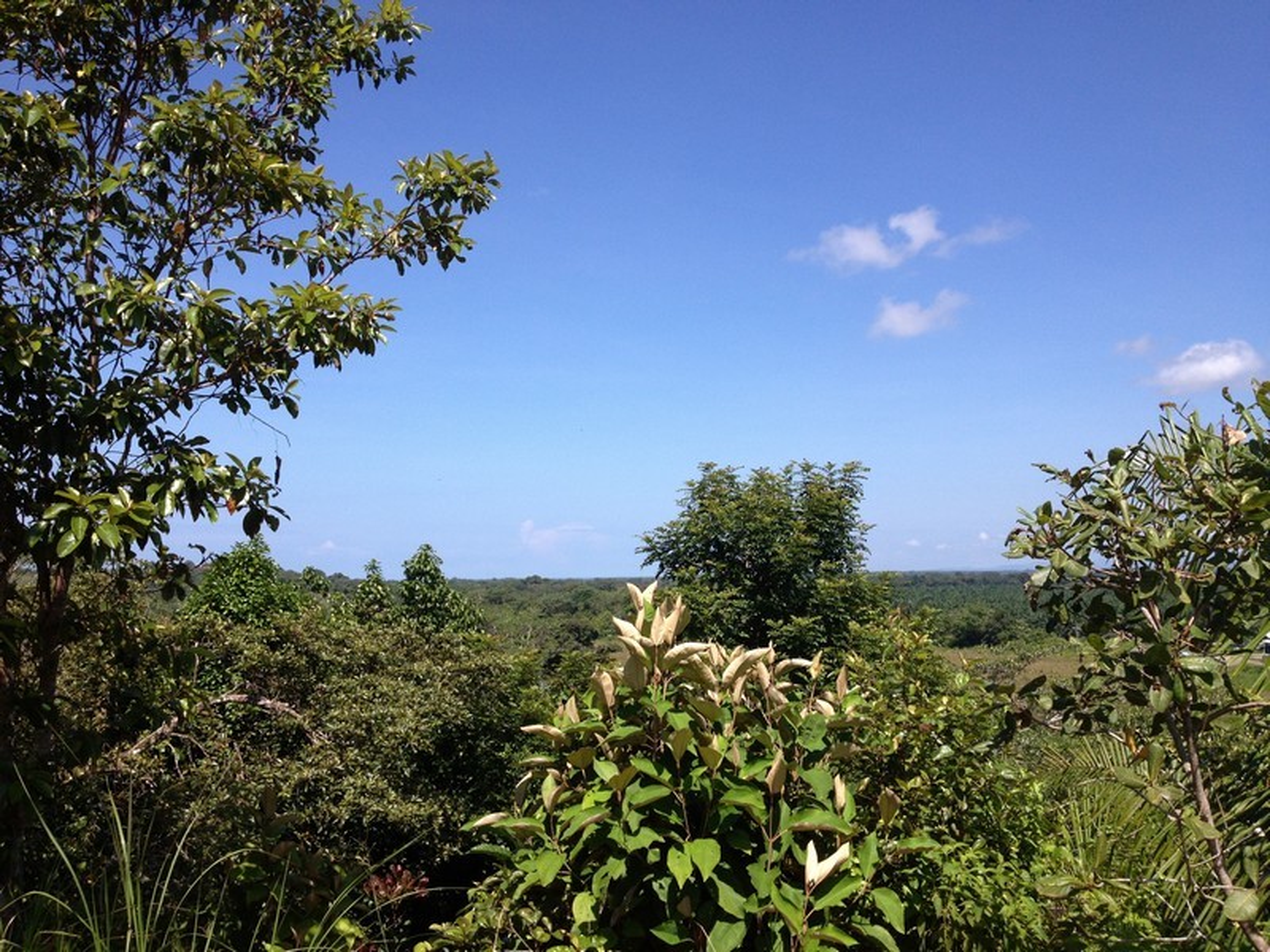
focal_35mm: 35
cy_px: 476
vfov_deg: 40.7
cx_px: 635
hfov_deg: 52.6
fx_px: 1284
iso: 50
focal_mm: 4.28
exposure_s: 1/1453
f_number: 2.4
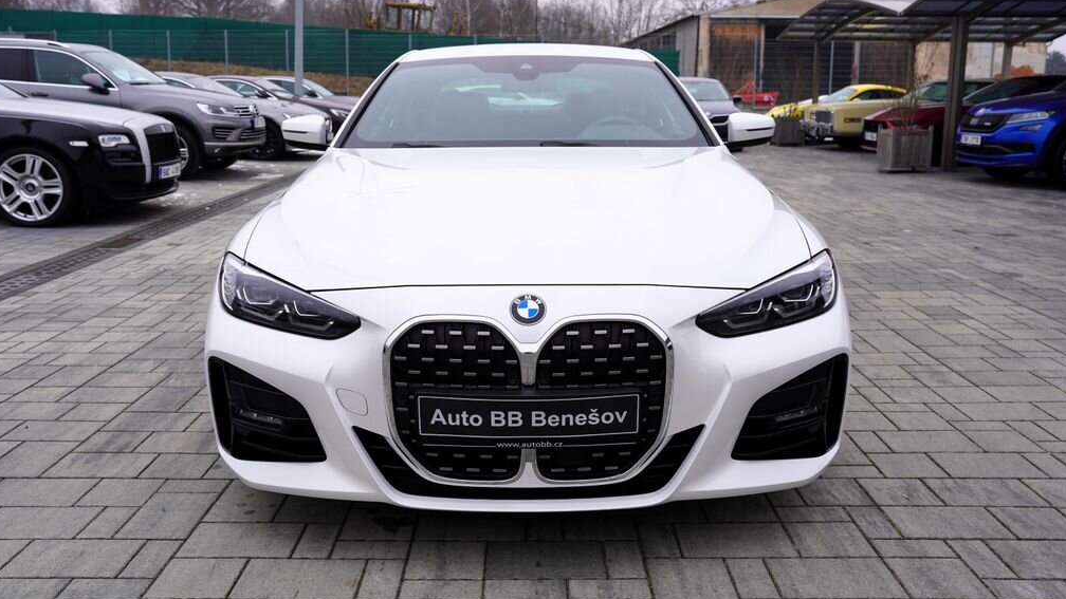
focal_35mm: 33
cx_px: 529
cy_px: 254
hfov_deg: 59.5
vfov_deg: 35.6
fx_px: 933
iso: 100
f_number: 5.6
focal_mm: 31
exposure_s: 1/80
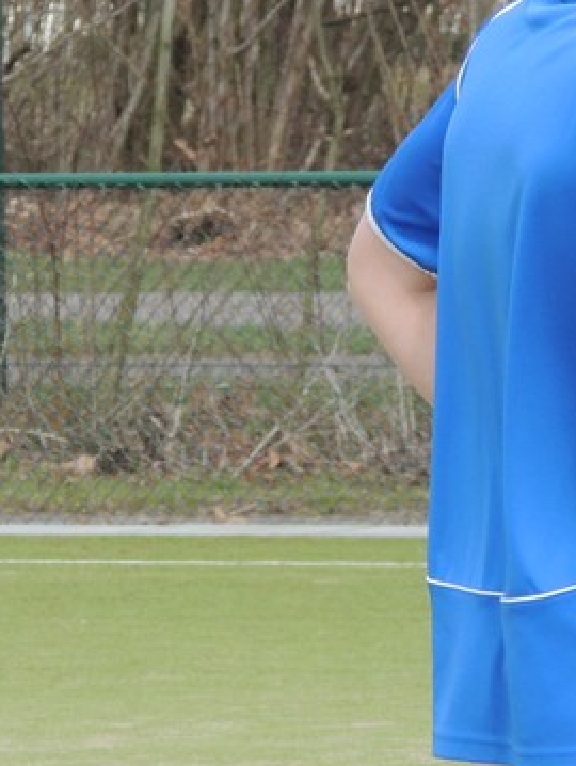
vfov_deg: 3.1
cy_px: 241
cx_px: 386
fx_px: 14196
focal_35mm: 641
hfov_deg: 2.3
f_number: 4.6
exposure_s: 1/500
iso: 200
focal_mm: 40.1
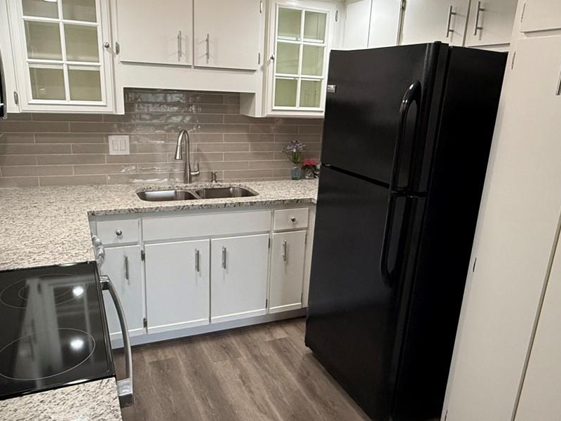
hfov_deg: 63.4
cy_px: 225
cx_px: 276
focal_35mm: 28
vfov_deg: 49.7
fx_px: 454
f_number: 2.2
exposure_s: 1/120
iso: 320
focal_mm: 2.22
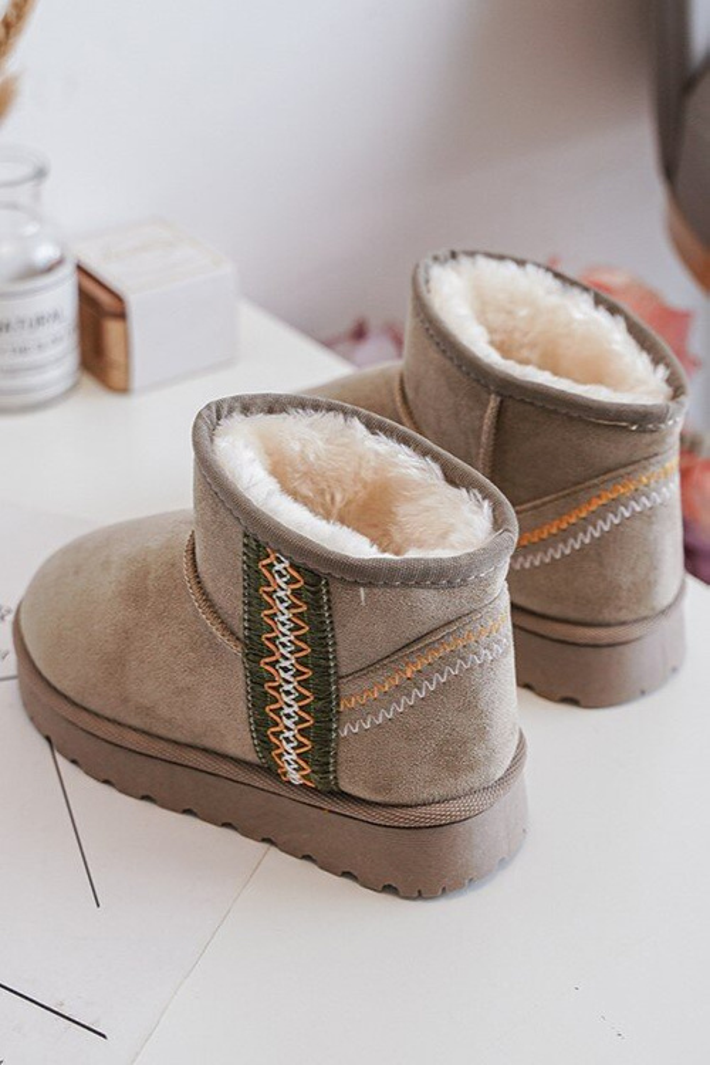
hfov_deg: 29.9
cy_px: 532
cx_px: 355
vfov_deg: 43.6
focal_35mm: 45
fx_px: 1331
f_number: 4
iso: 500
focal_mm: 45
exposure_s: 1/100
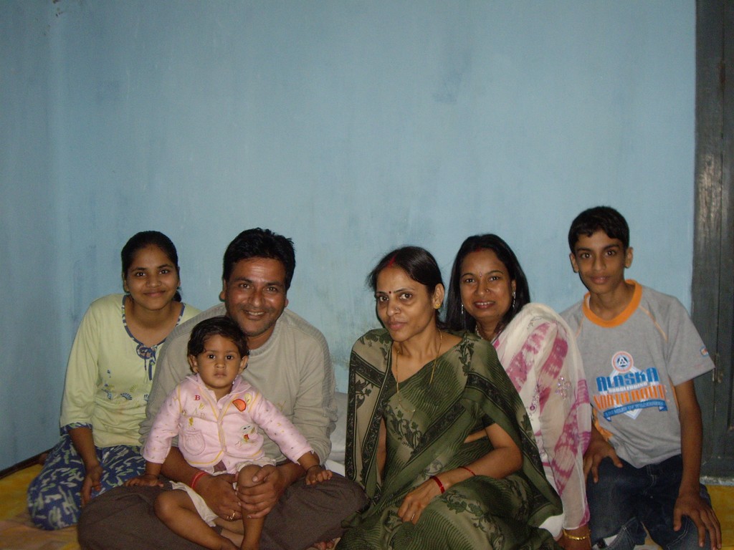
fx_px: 997
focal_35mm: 47
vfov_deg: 30.9
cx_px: 367
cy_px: 275
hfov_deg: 40.4
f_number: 3
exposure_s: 1/50
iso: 200
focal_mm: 7.6
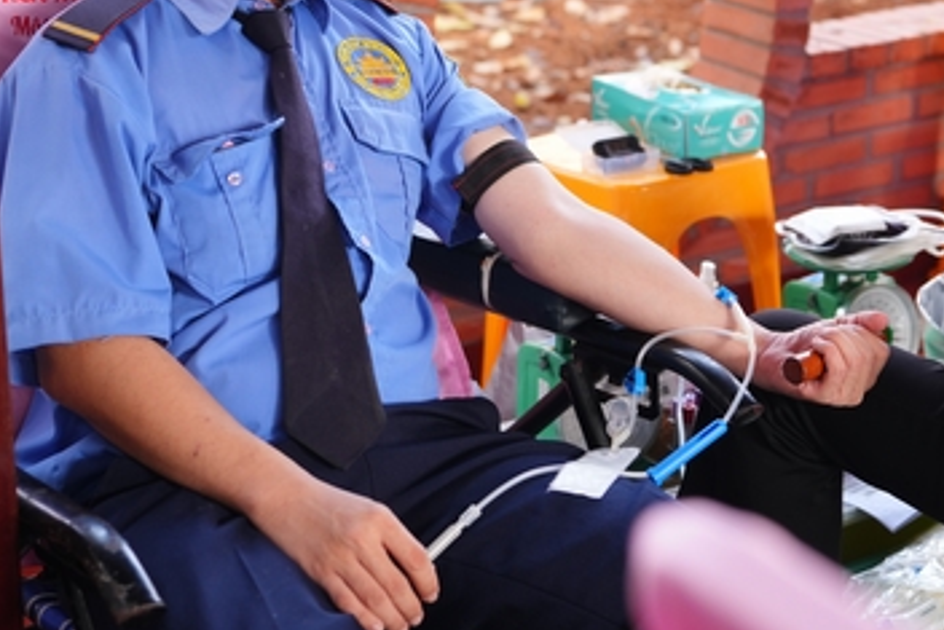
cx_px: 654
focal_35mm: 83
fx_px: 2177
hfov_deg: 24.3
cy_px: 127
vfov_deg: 16.4
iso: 640
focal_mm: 45
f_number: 2.8
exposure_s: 1/160
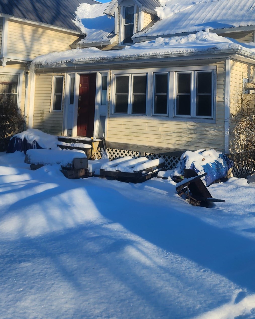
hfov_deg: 36.5
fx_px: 387
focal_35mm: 41
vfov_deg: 43.1
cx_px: 125
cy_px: 72
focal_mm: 6.4
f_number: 1.8
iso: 12
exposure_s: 1/686
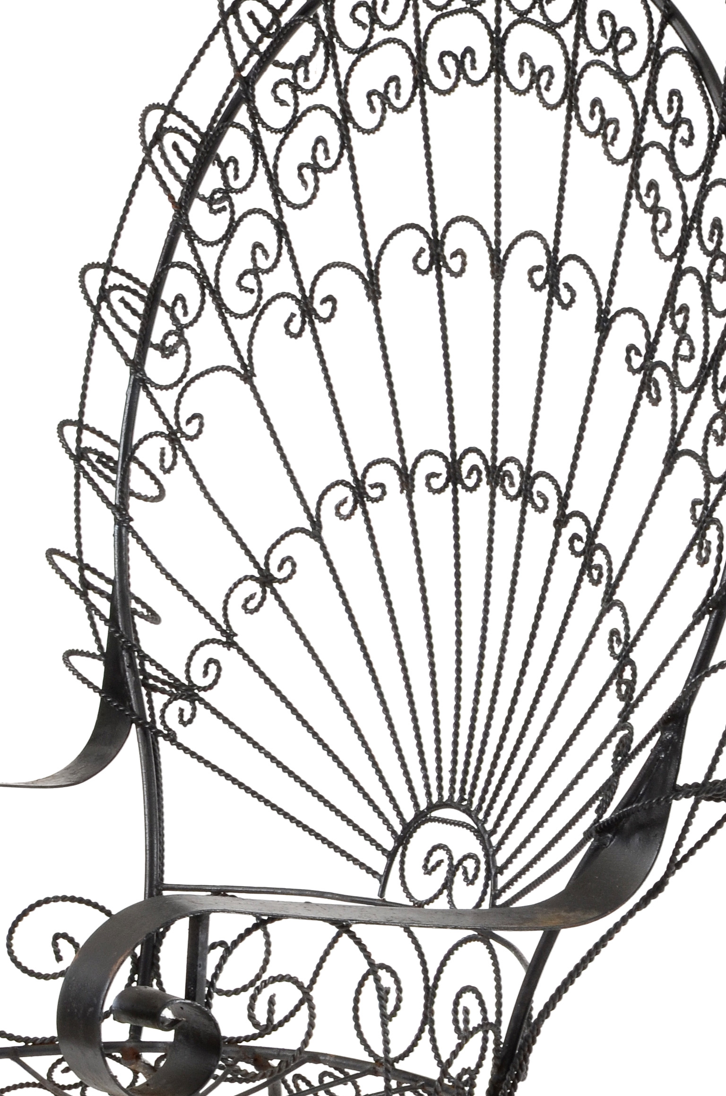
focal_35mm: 239
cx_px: 257
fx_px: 7264
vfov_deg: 8.6
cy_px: 823
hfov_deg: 5.7
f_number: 11
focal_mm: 75
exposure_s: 1/125
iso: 200
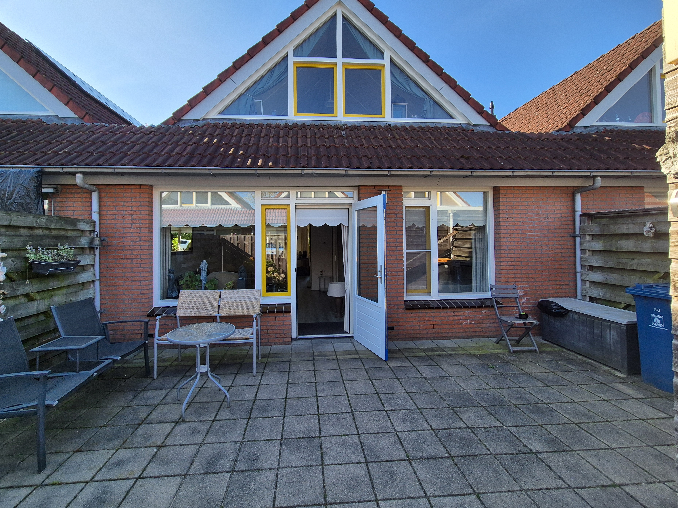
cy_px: 237
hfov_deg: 102.0
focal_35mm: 14
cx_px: 324
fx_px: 274
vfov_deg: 85.6
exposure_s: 1/868
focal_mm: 2.2
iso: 50
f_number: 2.2
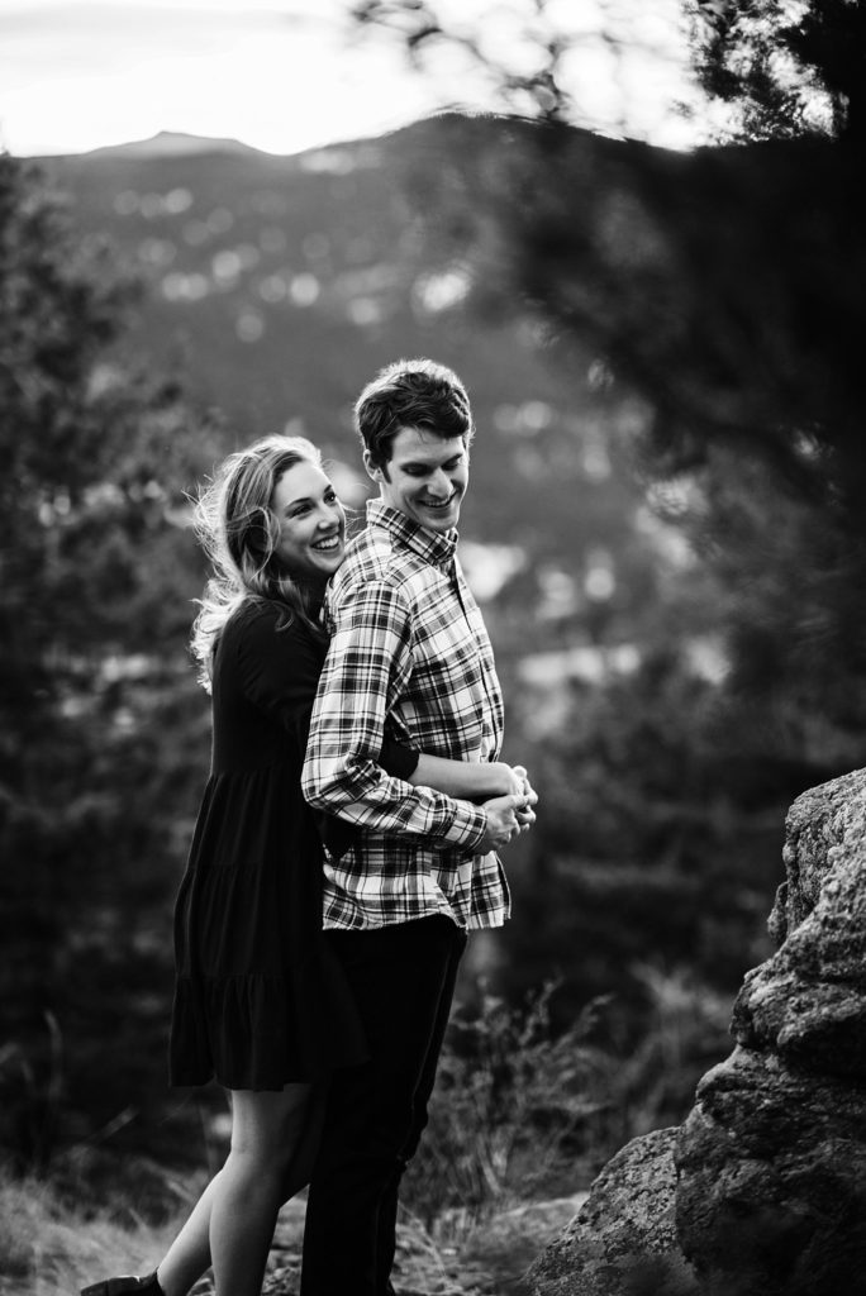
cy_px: 648
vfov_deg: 23.9
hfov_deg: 16.1
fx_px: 3063
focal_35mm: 85
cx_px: 433
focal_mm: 85
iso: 250
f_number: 2
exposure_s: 1/200
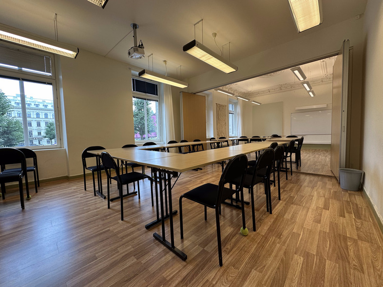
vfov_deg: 85.7
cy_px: 144
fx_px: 155
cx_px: 192
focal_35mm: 14
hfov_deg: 102.0
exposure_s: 1/100
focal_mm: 2.22
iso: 64
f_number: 2.2
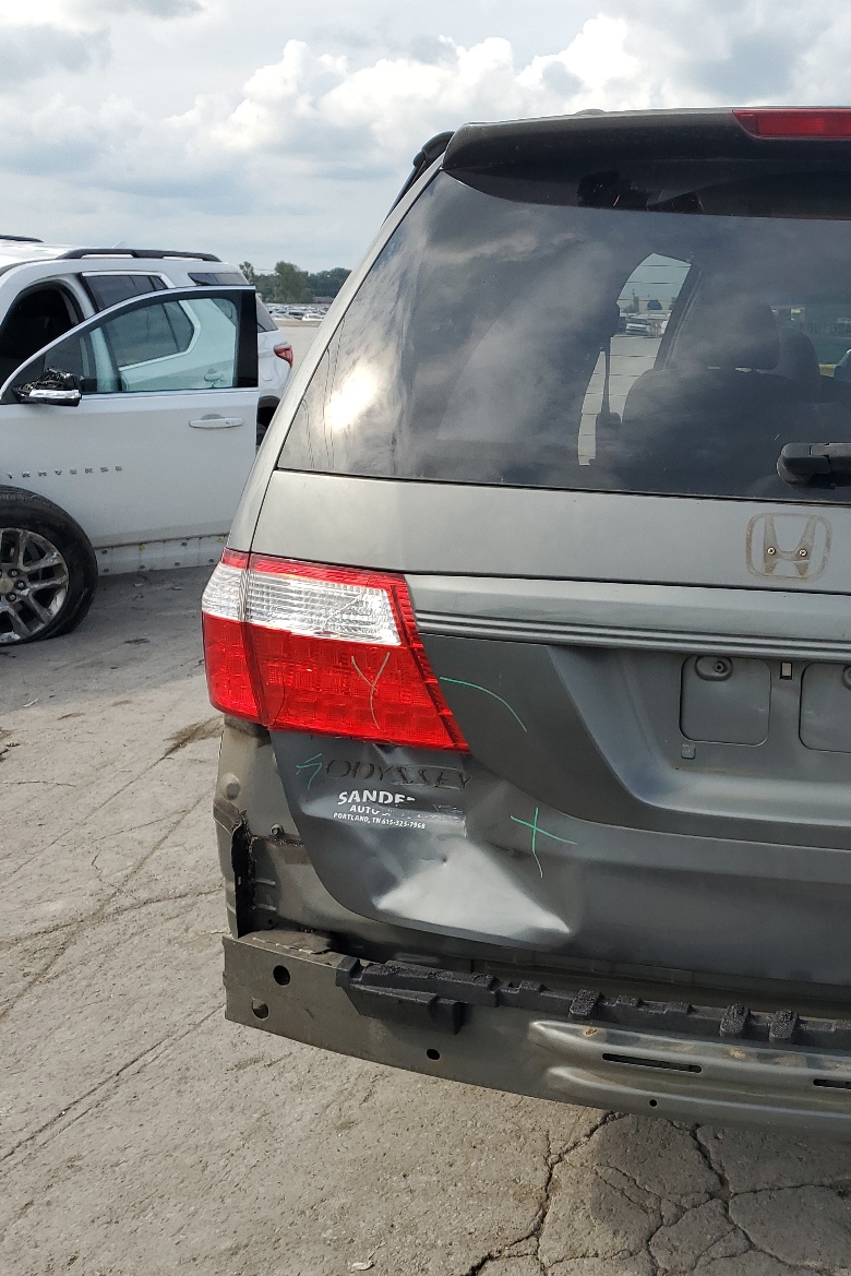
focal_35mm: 37
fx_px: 1311
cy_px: 645
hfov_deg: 33.3
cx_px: 828
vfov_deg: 51.9
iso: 50
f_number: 1.5
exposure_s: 1/2500
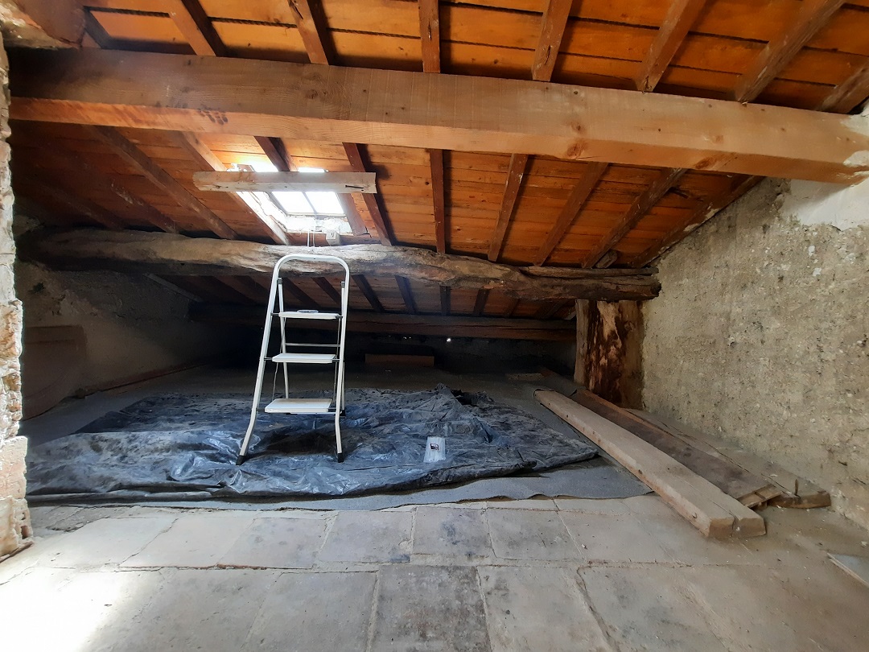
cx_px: 434
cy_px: 326
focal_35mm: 13
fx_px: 326
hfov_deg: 106.2
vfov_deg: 89.9
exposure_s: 1/50
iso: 200
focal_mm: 1.74
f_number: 2.2
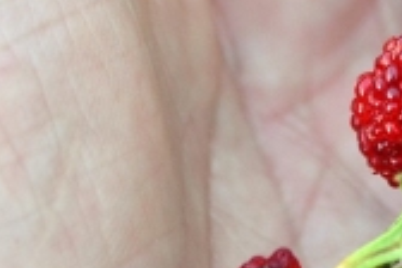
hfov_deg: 8.2
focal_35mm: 246
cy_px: -132
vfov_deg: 5.5
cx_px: 560
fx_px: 2747
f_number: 5.3
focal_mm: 46
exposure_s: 1/60
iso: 640
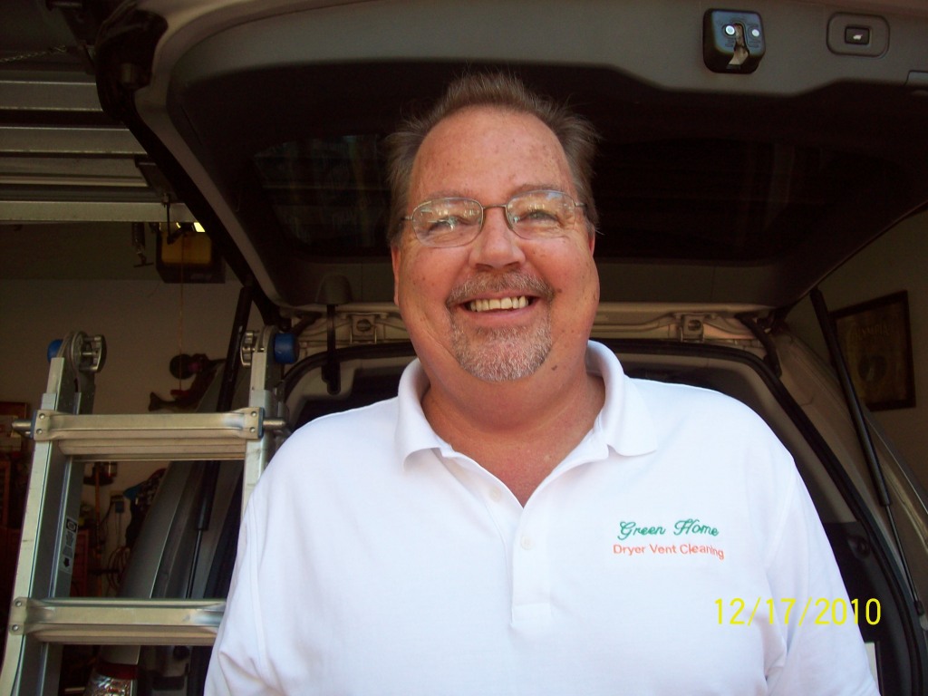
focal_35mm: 36
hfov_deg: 51.4
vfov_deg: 39.7
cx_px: 464
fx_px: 965
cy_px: 348
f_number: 2.7
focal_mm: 6
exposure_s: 1/107
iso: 80
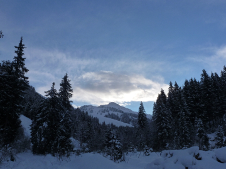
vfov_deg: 42.9
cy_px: 84
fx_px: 215
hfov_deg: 55.4
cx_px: 113
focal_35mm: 33
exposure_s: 1/500
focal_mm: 5.9
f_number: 5
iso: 160
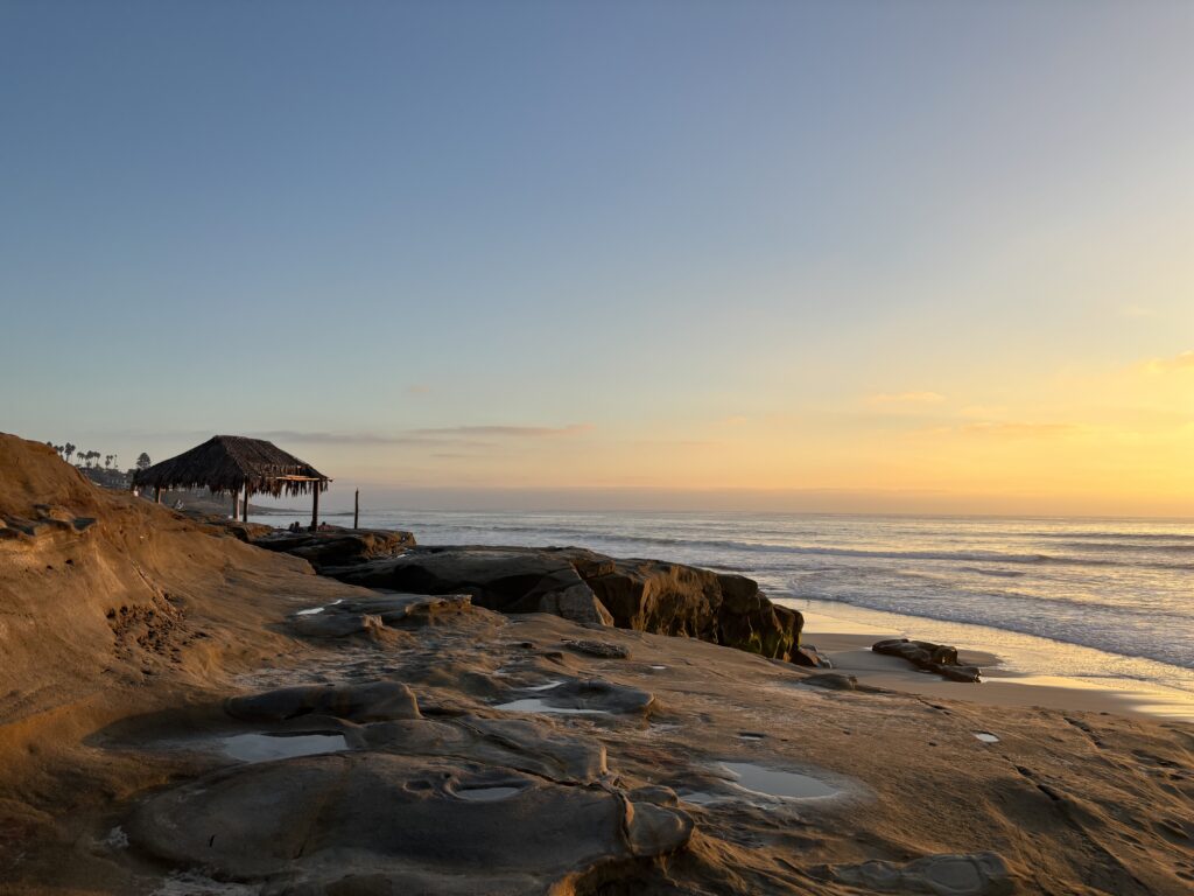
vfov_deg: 53.1
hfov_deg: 67.3
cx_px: 597
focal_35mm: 26
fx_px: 897
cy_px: 448
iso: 50
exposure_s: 1/1458
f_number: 1.6
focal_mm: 5.96
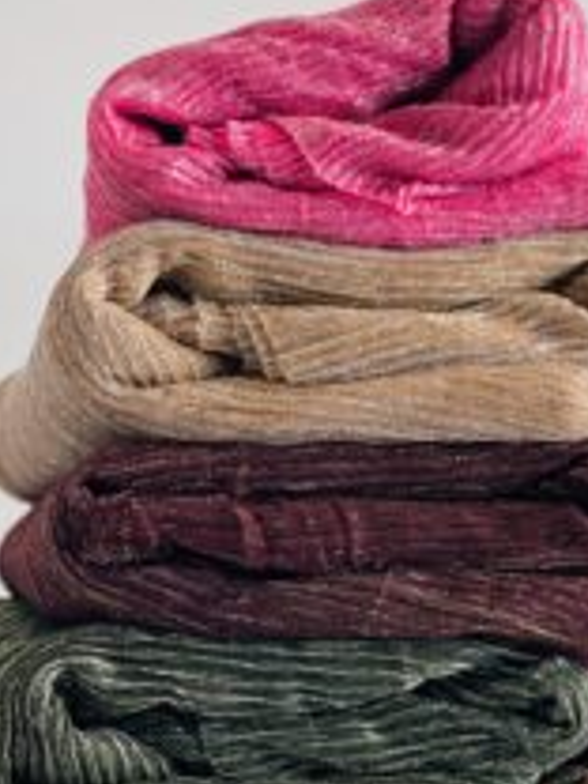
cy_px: 426
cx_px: 501
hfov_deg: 12.0
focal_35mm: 123
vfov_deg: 16.0
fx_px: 2786
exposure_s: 1/100
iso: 100
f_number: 2.2
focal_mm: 7.5
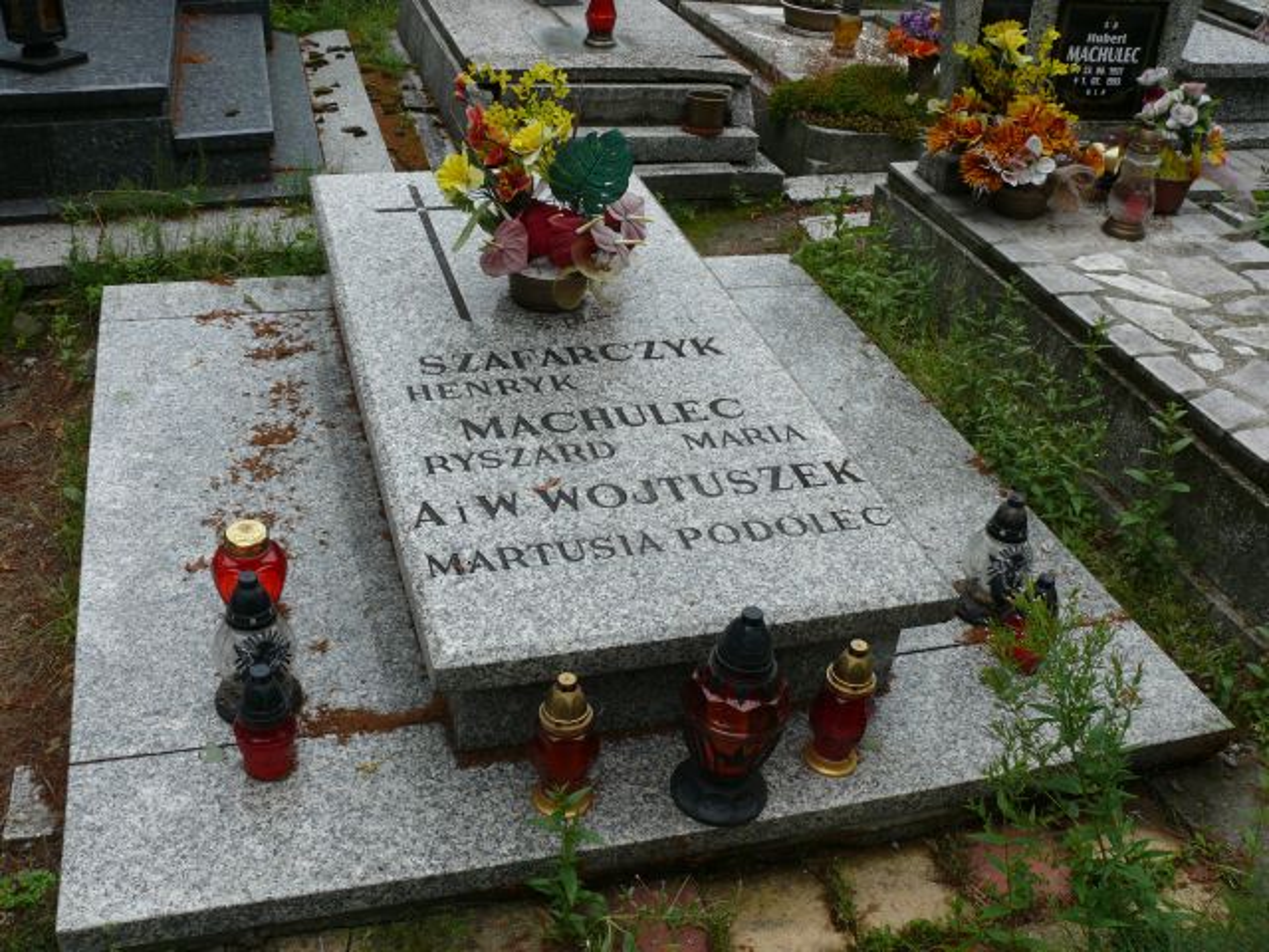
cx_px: 634
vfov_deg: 40.7
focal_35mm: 35
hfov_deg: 52.6
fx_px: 1283
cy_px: 476
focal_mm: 7.4
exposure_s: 1/125
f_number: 4
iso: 100
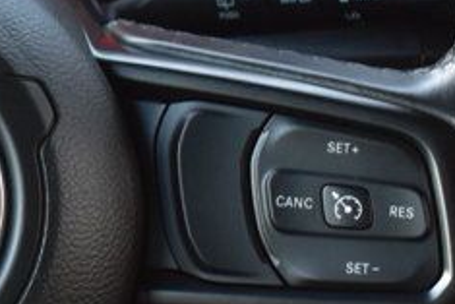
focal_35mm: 222
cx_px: -141
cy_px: 116
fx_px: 2807
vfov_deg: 6.2
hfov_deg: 9.1
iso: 1000
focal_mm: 34
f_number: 6.3
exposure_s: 1/15
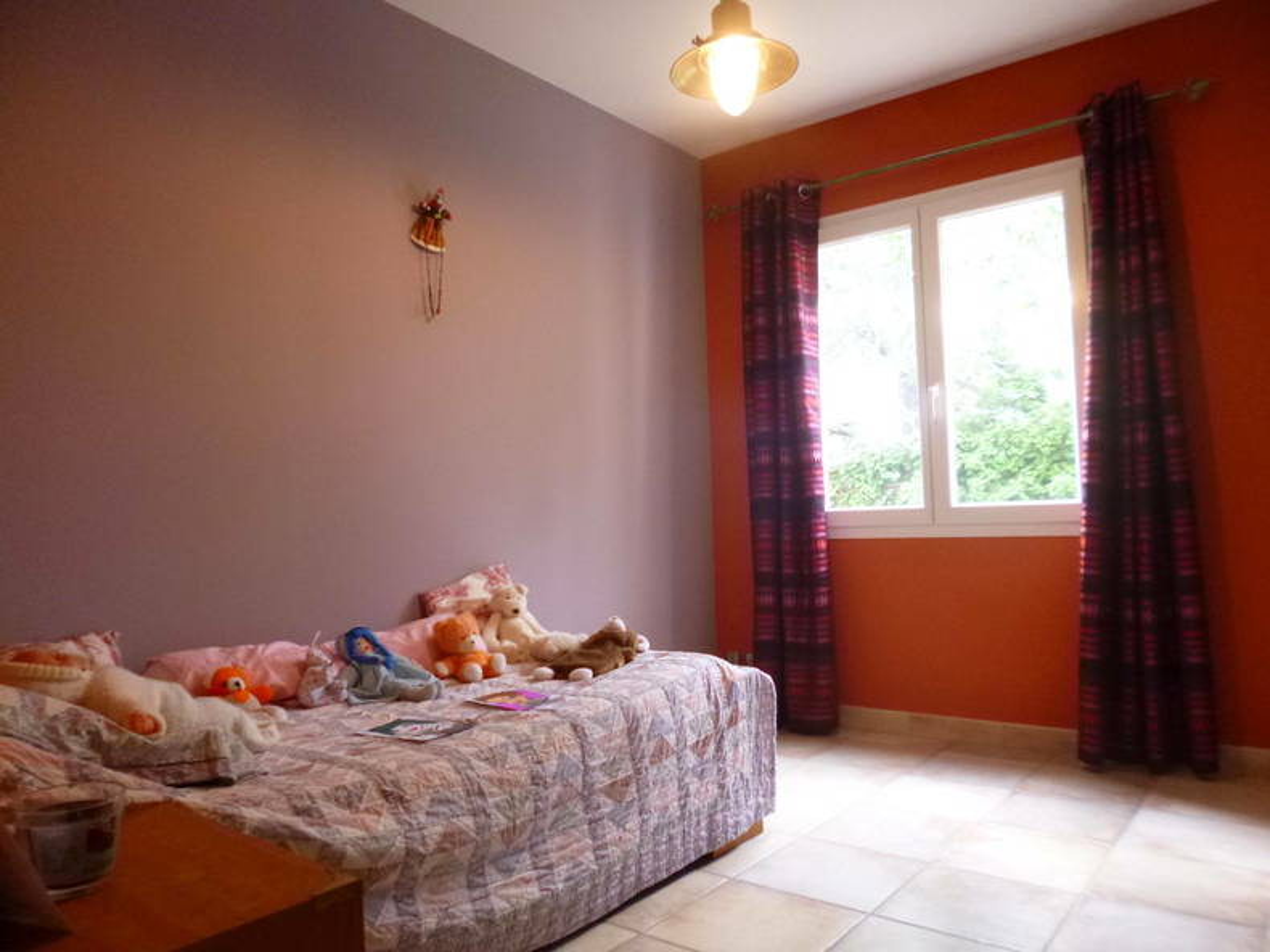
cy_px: 476
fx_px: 880
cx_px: 635
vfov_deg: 56.8
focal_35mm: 24
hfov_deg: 71.6
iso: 400
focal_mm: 4.3
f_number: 2.5
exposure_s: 1/30
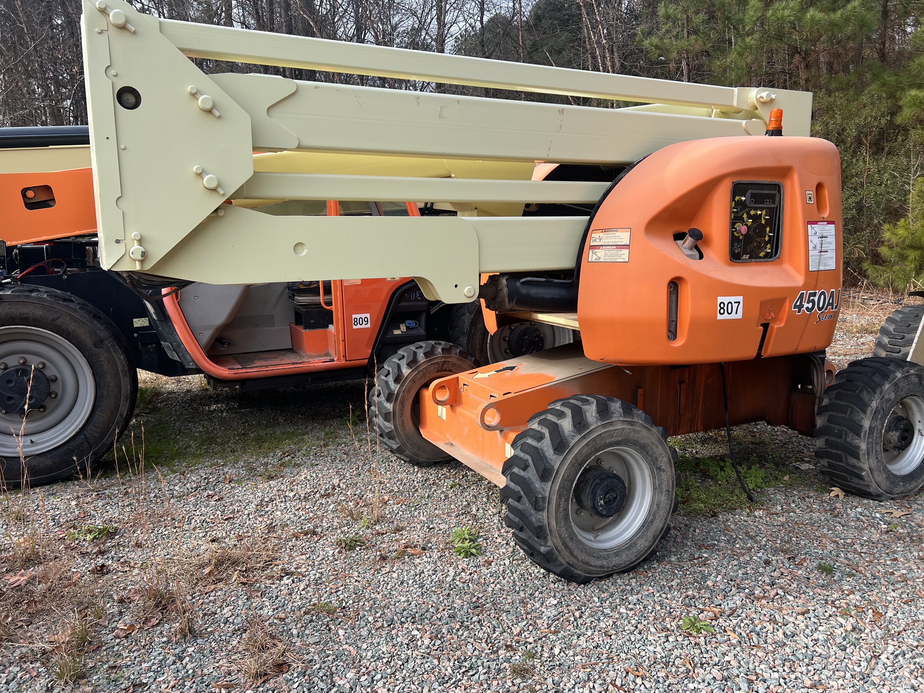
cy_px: 337
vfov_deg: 51.3
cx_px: 467
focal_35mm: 27
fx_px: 721
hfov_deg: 65.3
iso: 50
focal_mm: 5.7
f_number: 1.5
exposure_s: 1/1238
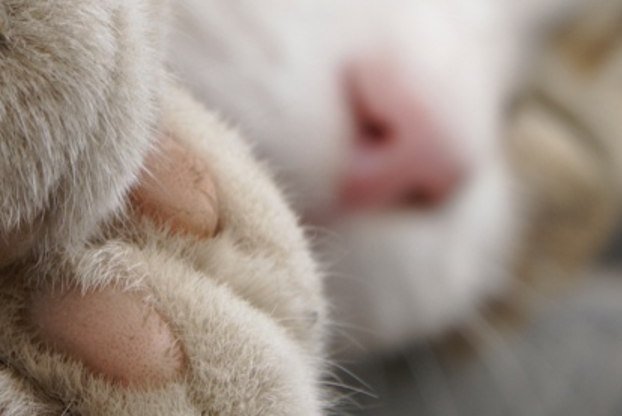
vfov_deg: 5.3
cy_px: 134
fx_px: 4497
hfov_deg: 7.9
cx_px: 77
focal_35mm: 260
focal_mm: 70
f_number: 14
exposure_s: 1/25
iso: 100
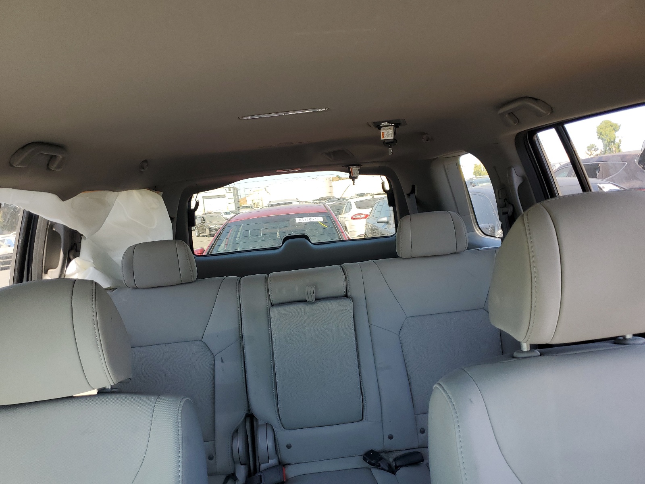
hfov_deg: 67.3
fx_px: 484
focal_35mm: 26
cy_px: 242
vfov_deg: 53.1
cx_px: 322
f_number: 1.5
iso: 50
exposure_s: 1/172
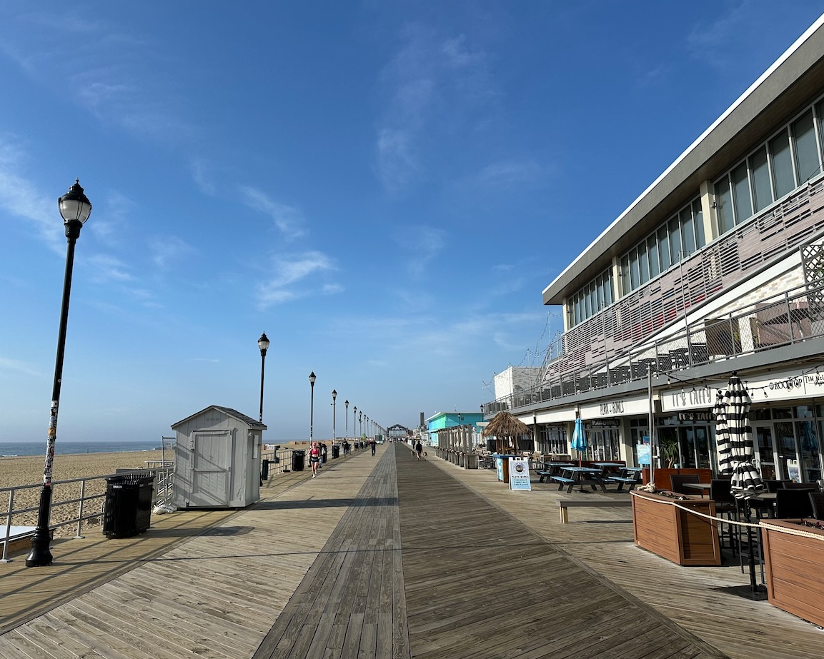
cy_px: 318
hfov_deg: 66.0
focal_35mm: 26
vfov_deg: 54.9
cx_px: 391
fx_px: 634
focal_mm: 6.86
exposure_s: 1/5848
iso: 80
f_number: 1.78
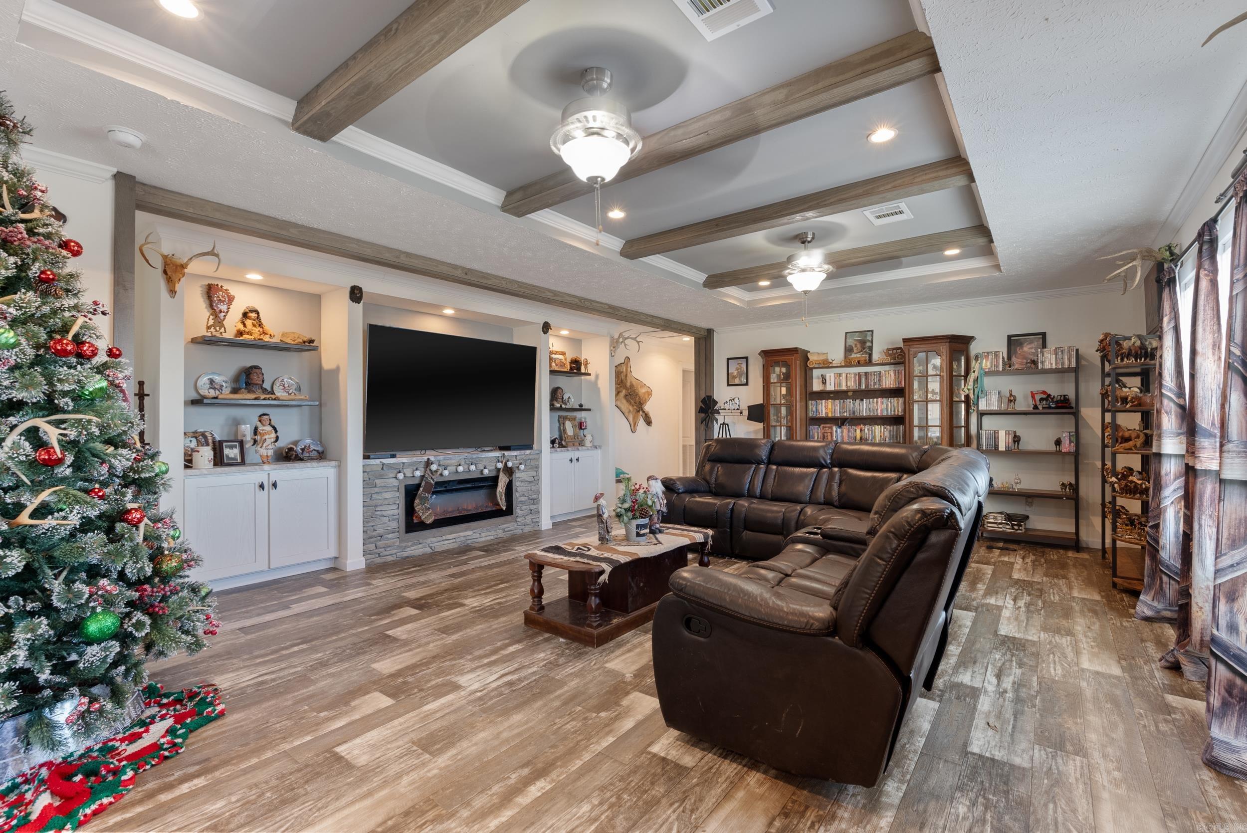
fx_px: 555
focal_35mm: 16
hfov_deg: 96.7
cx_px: 624
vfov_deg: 73.8
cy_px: 416
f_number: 9
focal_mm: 16
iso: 640
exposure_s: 1/1.67
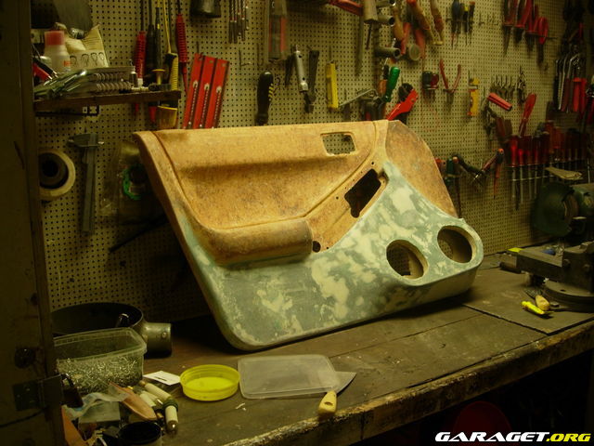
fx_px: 652
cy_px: 223
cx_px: 297
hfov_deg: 49.0
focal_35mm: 38
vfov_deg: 37.7
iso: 79
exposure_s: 1/60.4
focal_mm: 7.8
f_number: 2.8
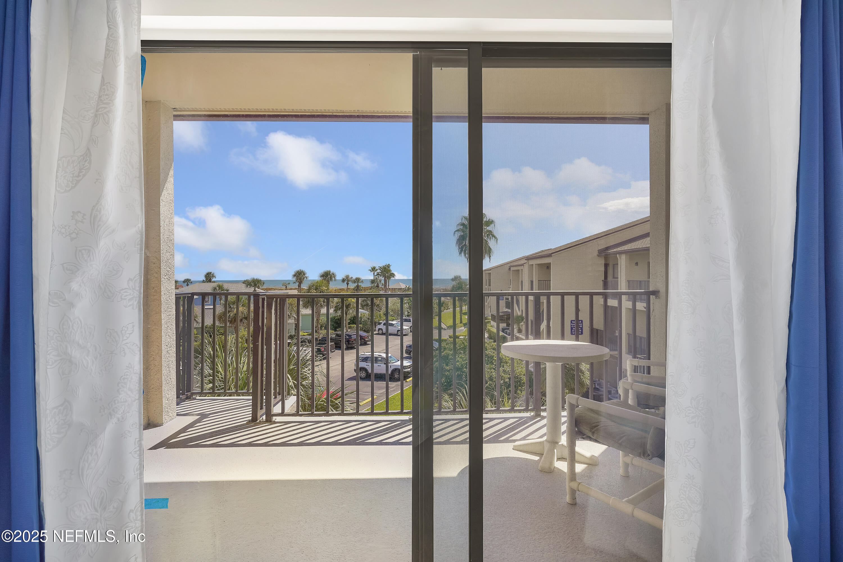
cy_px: 281
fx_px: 398
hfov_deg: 93.3
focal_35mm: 17
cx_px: 422
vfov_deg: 70.4
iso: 100
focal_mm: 17
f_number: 8
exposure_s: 1/30
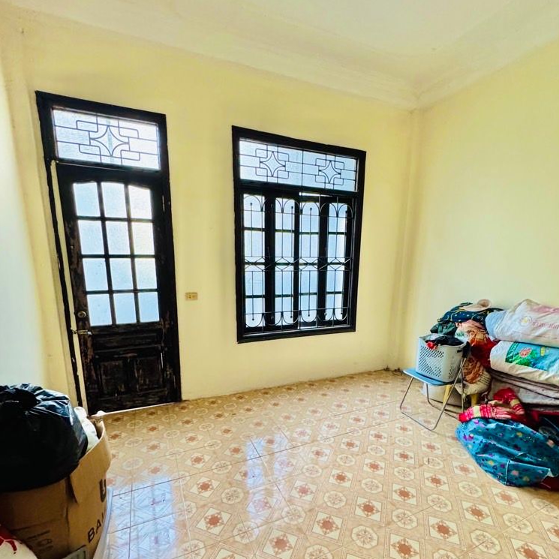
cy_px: 323
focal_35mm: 17
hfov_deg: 84.0
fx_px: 311
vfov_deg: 83.4
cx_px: 287
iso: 320
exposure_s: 1/100
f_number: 2.2
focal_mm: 2.22
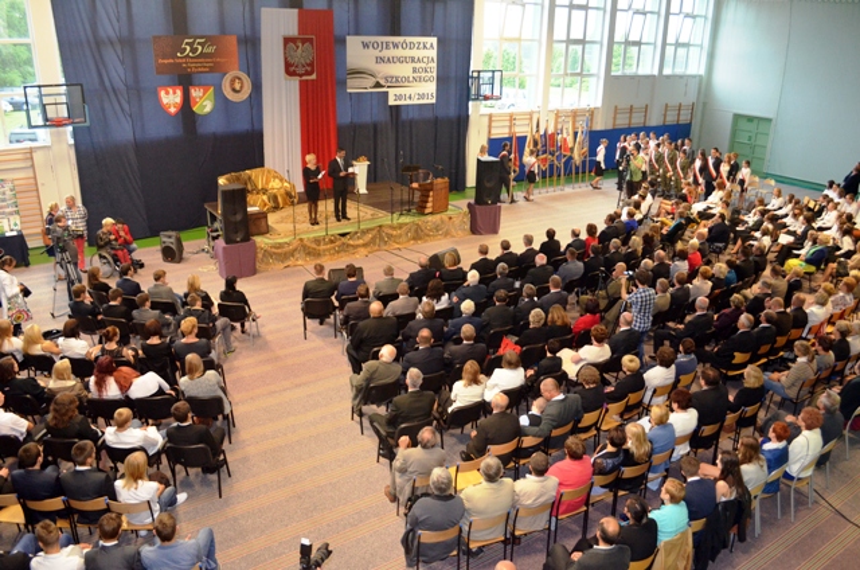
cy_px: 285
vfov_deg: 47.7
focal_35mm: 27
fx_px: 644
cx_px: 430
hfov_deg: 67.5
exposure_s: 1/60
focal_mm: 18
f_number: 4
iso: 2200
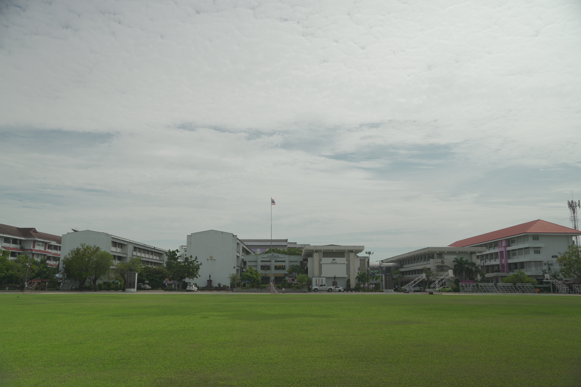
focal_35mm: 30
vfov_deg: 43.6
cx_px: 290
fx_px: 484
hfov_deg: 61.9
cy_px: 194
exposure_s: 1/50
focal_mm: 30
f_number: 4.5
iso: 125
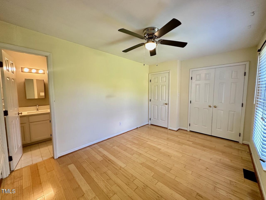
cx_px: 133
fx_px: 108
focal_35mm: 14
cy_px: 100
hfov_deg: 102.1
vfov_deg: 85.7
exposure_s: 1/60
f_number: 2.2
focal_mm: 2.22
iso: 200
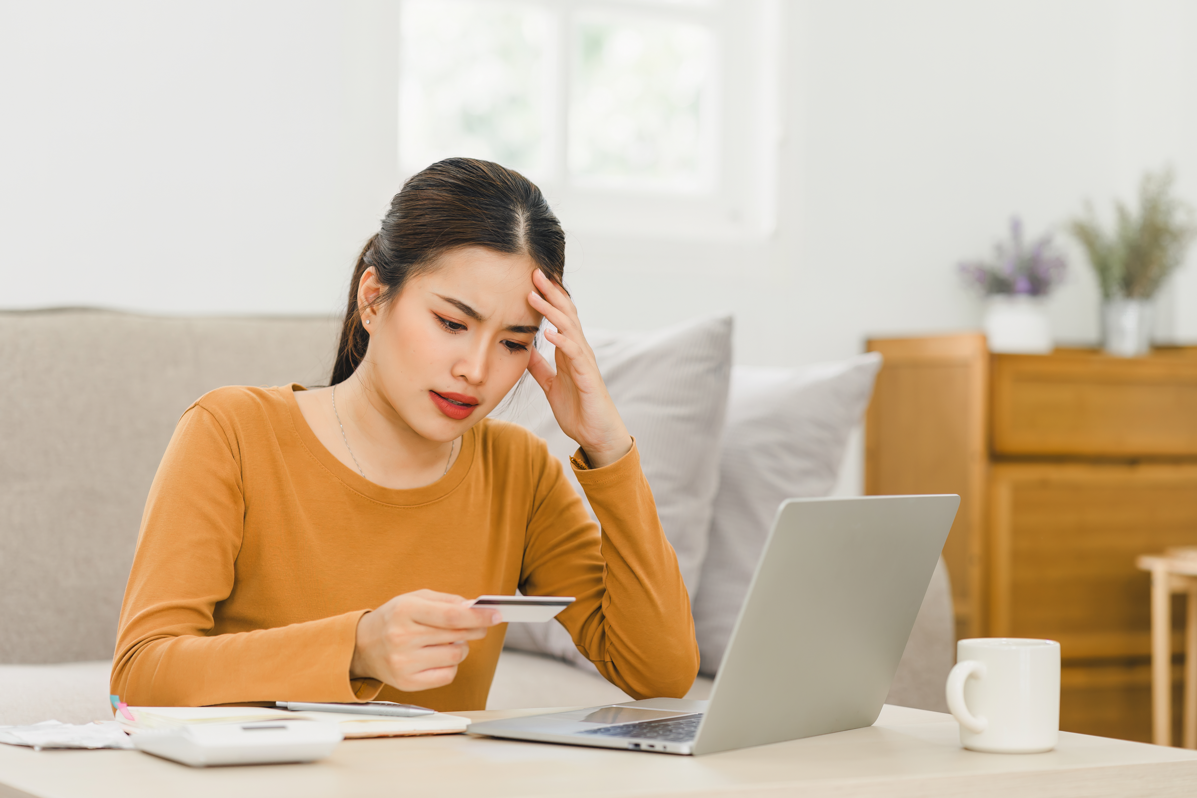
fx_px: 2826
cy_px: 399
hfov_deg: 23.9
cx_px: 598
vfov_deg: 16.1
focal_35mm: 85
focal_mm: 85
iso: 250
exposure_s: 1/125
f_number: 2.8
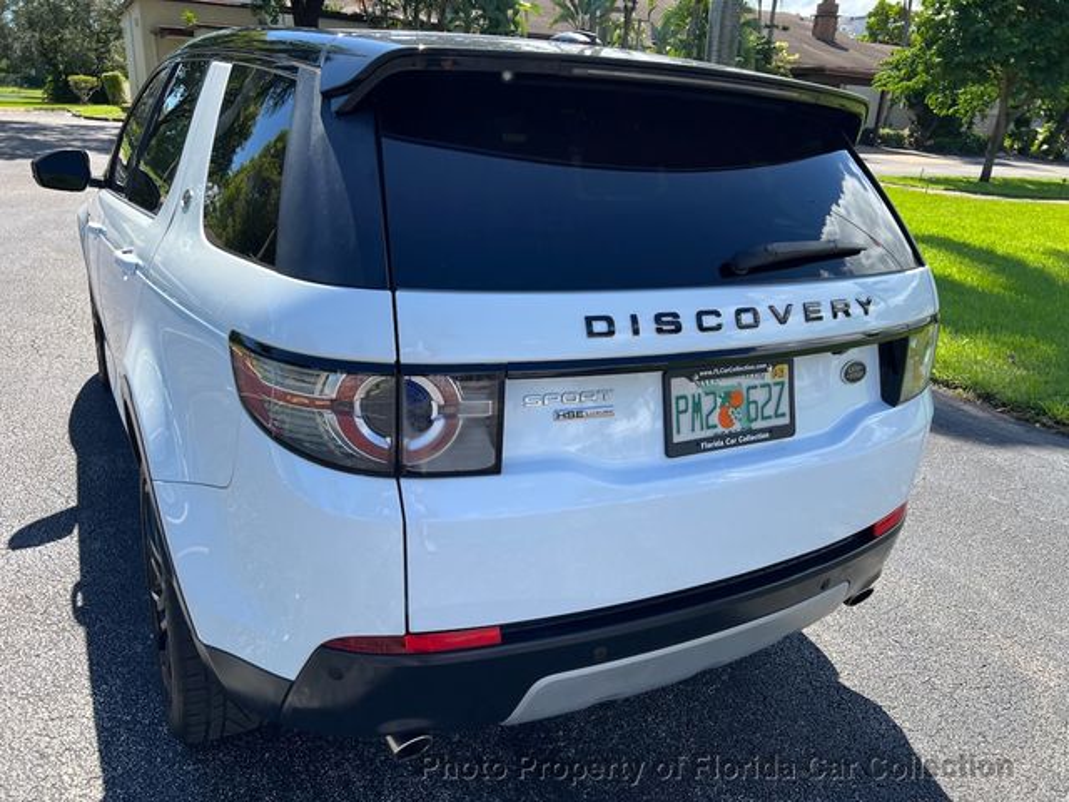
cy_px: 401
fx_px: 803
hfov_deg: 67.3
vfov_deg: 53.1
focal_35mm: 26
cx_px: 534
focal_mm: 5.7
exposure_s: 1/1511
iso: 50
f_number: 1.5
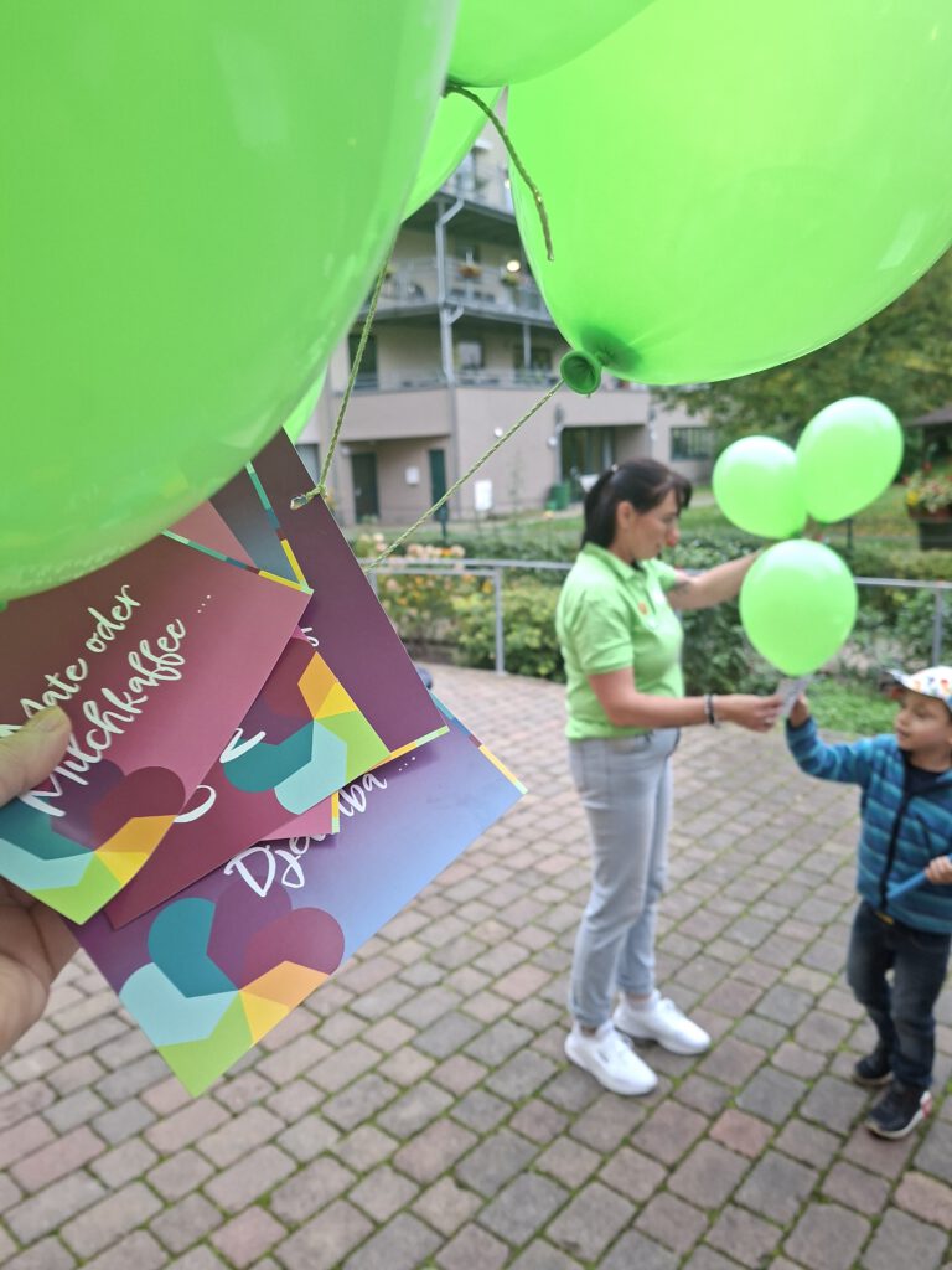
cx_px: 476
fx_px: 843
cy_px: 635
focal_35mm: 23
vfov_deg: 73.9
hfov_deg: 58.9
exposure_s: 1/100
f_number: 1.8
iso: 200
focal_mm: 5.54
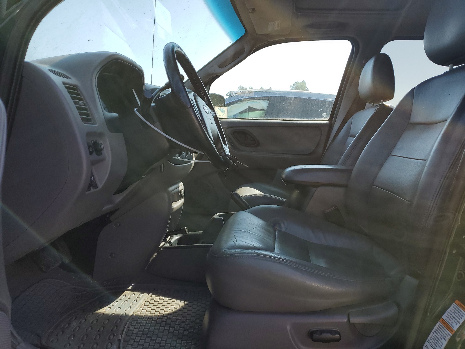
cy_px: 174
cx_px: 232
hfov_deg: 67.3
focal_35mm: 26
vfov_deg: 53.1
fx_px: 349
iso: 50
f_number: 1.5
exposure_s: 1/1250
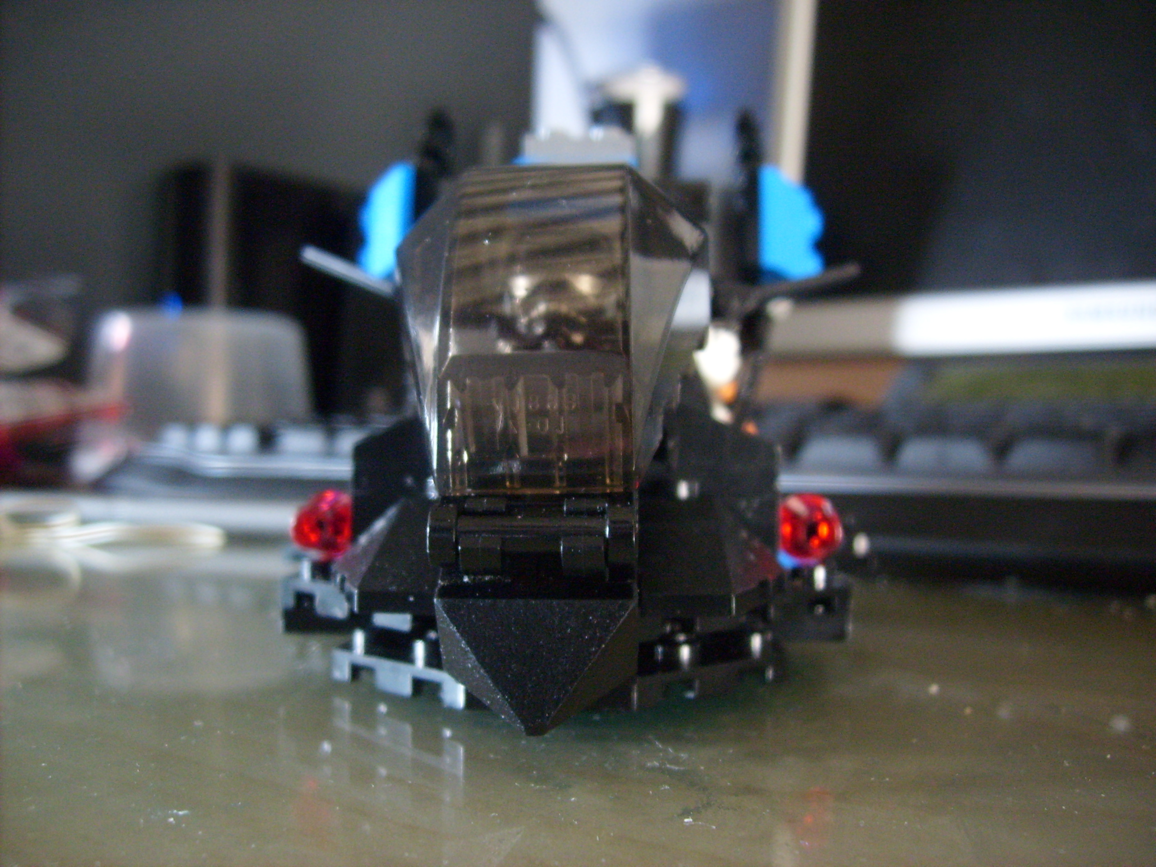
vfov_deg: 40.7
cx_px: 578
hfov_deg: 52.6
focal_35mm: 35
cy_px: 434
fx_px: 1169
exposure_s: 1/1.43
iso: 200
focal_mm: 5.8
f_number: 2.8
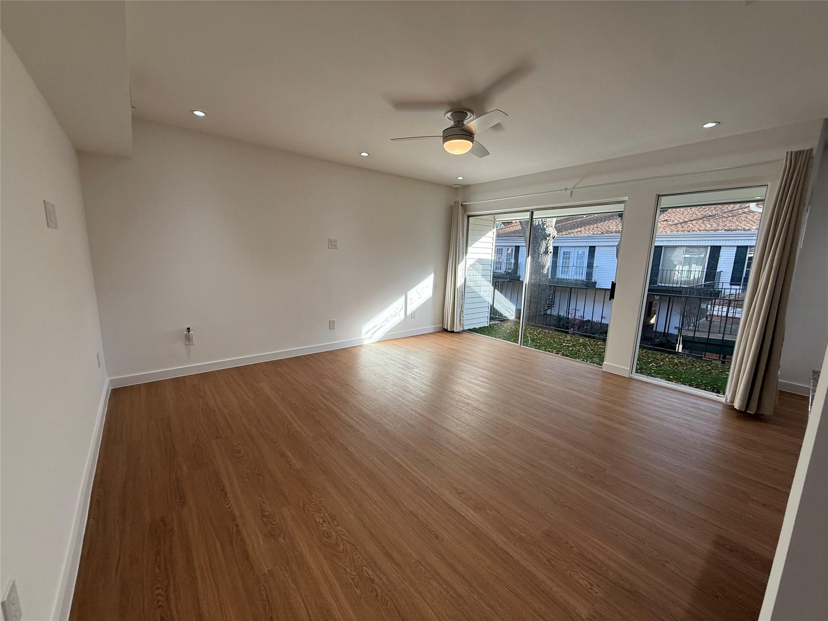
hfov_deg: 102.1
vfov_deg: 85.7
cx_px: 414
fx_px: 335
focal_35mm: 14
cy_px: 310
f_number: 2.2
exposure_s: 1/225
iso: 64
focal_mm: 2.22
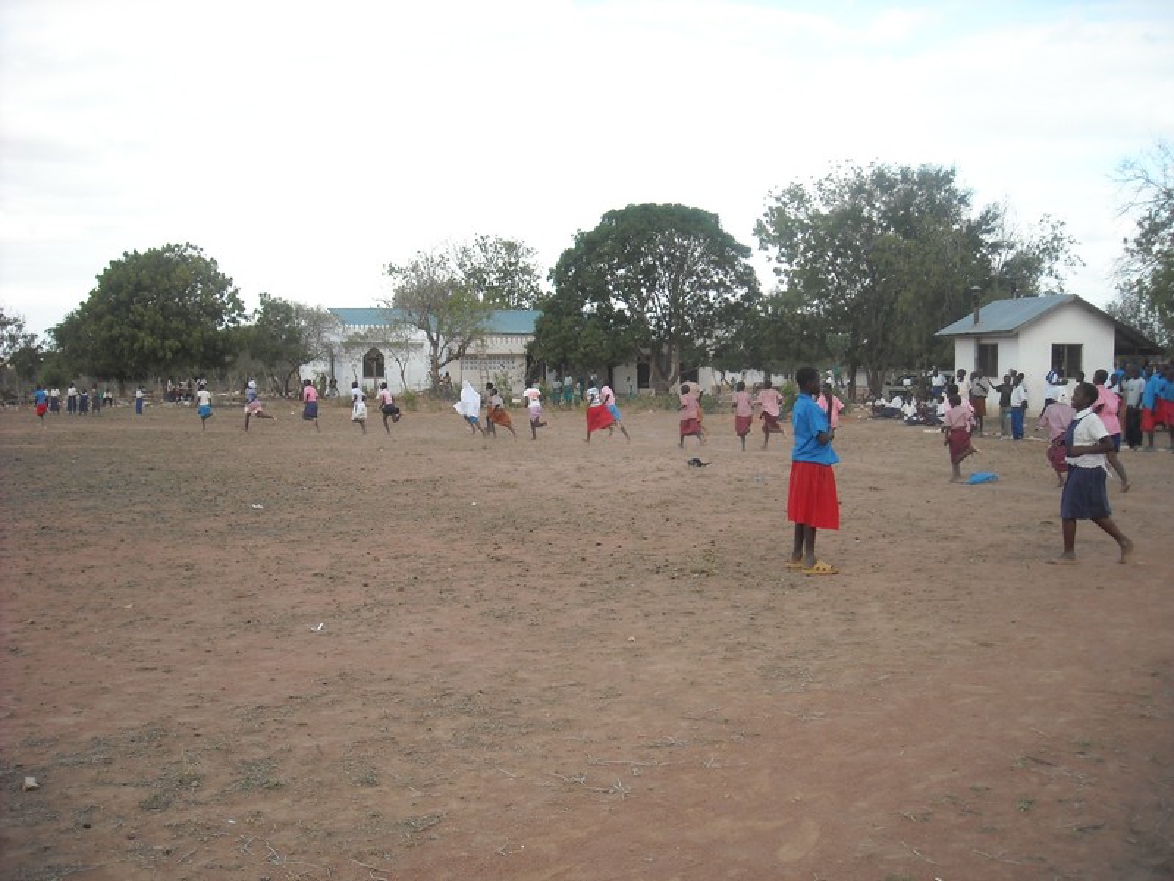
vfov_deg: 40.7
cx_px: 587
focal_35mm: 35
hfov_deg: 52.6
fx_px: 1187
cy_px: 440
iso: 64
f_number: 2.8
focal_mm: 5.7
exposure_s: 1/353
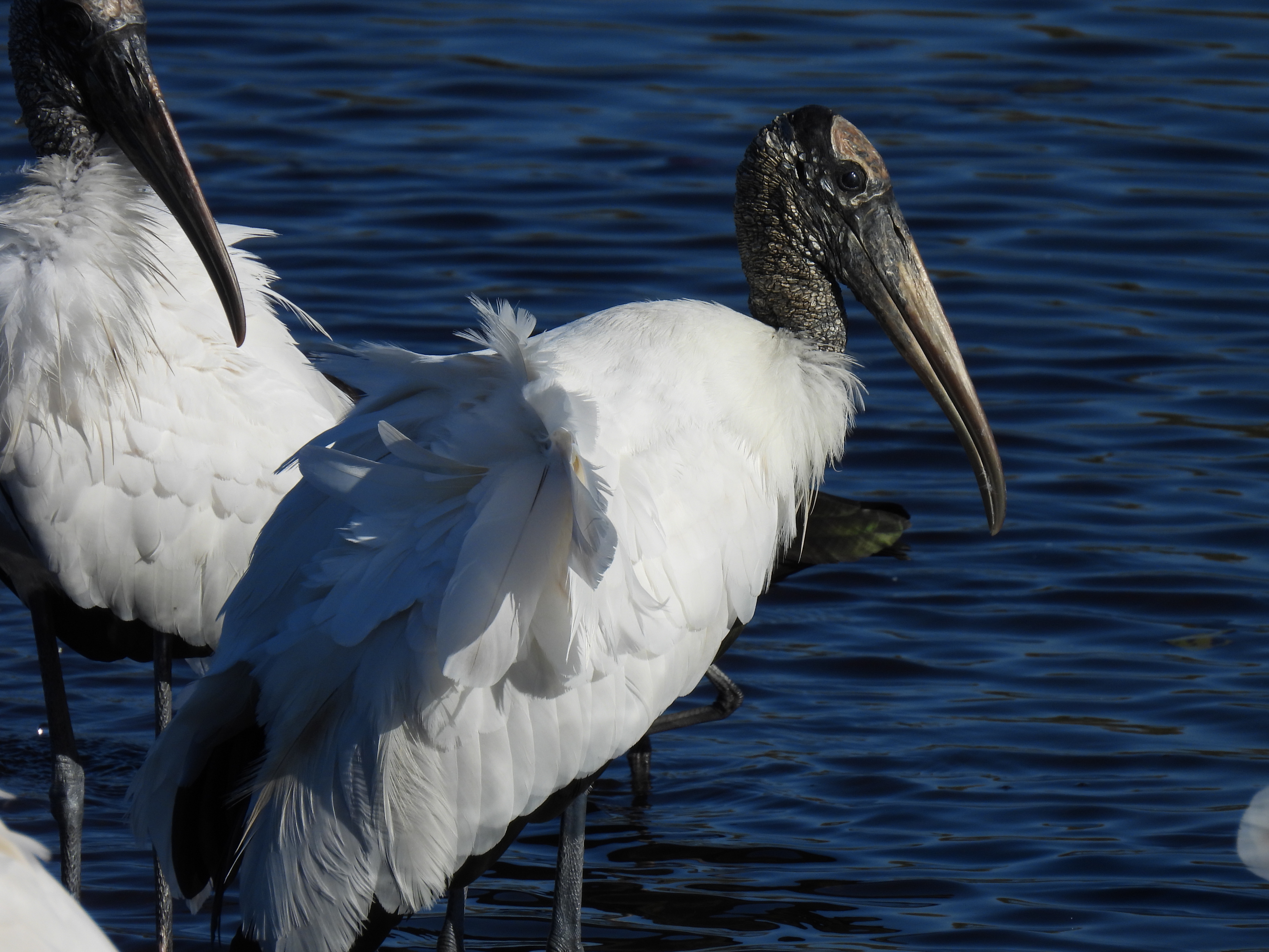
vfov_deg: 1.2
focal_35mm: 1200
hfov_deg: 1.7
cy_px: 476
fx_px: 43991
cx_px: 634
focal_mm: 214
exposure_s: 1/1000
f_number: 6.3
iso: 100
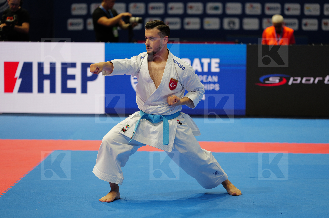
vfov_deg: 10.0
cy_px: 109
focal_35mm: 137
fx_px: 1250
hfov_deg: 15.0
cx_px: 164
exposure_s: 1/500
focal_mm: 137
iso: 800
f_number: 2.8
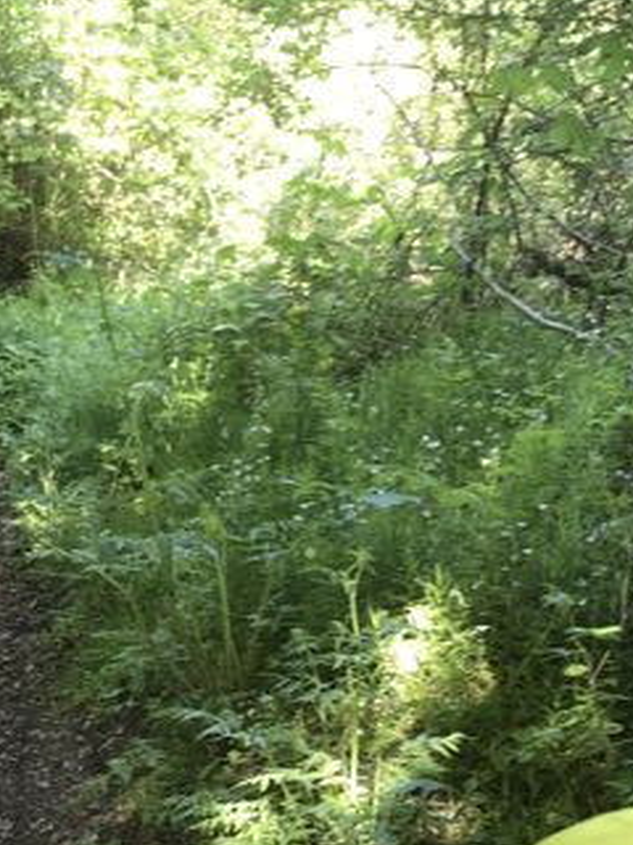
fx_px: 1365
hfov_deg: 26.0
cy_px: 687
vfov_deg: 33.3
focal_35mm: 56
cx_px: 227
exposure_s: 1/50
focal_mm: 3.99
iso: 32
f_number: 1.8
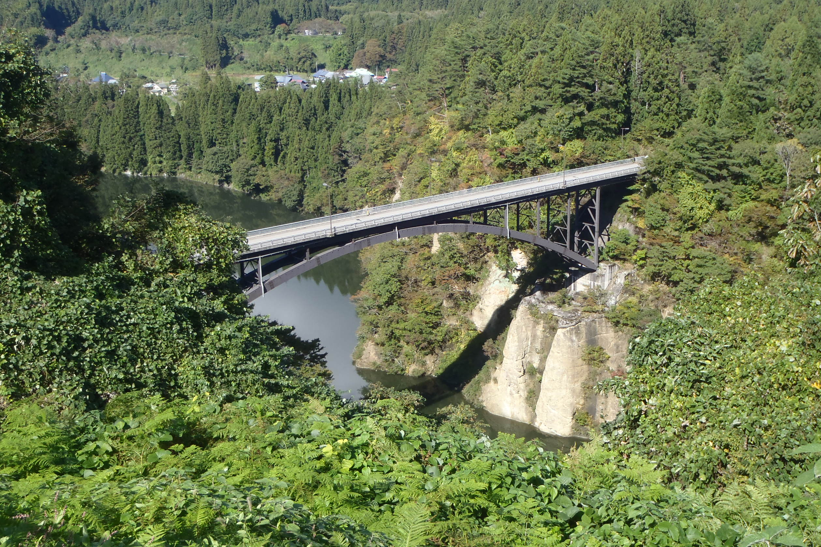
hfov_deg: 50.7
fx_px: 867
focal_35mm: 38
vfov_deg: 35.0
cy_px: 239
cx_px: 412
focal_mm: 6.53
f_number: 5
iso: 80
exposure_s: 1/200
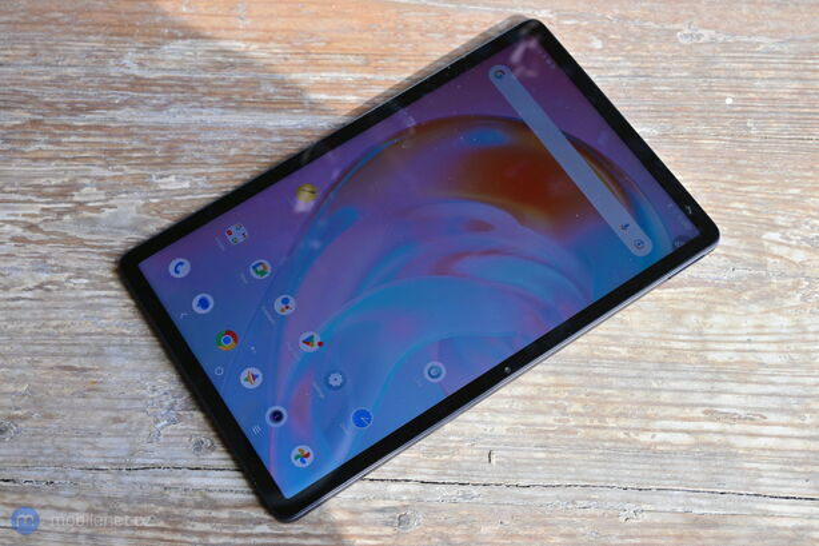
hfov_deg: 35.9
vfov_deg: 24.4
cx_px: 410
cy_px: 273
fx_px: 1262
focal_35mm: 56
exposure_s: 1/125
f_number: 5.6
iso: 100
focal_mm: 37
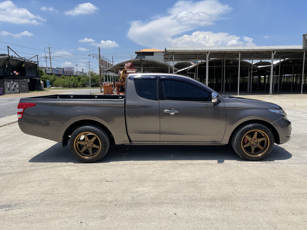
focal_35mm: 26
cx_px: 154
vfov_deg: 53.1
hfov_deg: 67.3
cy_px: 115
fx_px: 231
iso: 32
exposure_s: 1/4902
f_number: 1.6
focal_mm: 5.1
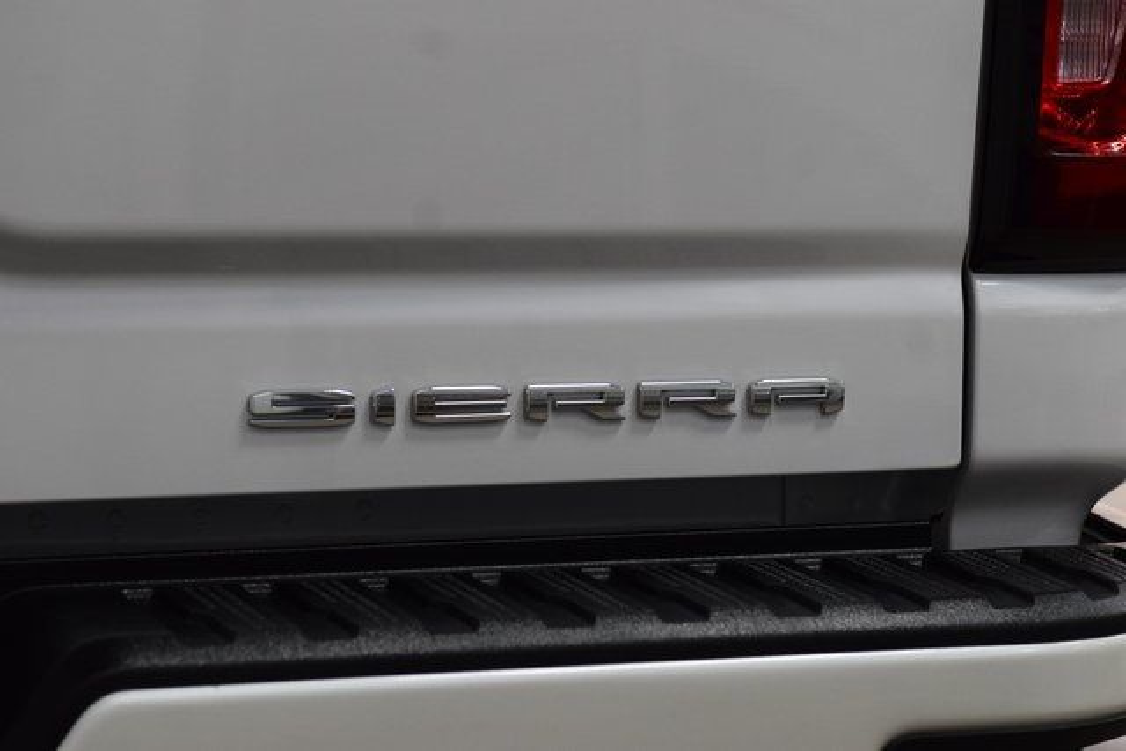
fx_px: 3285
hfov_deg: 19.5
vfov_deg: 13.0
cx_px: 563
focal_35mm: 105
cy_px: 376
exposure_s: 1/125
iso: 1600
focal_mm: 70
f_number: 5
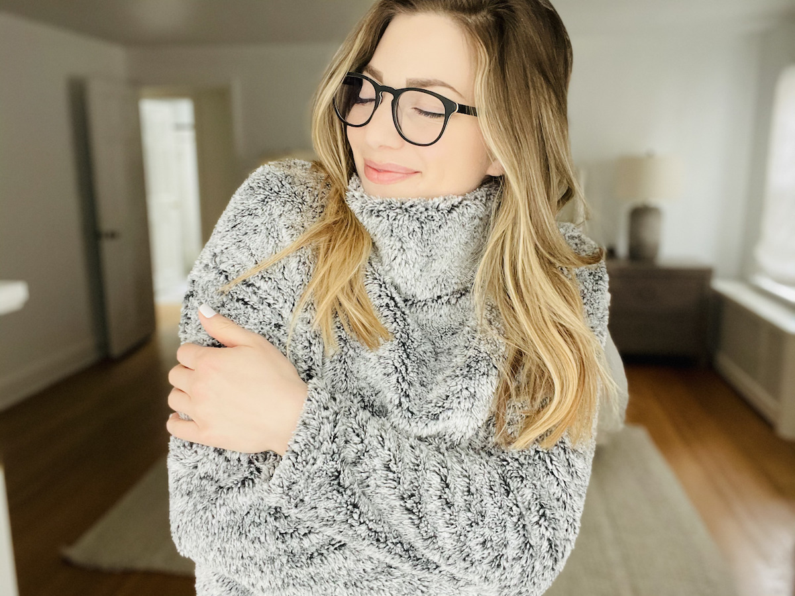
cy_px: 298
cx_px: 398
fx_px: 689
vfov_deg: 46.8
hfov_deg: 60.0
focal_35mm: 30
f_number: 2.2
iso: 250
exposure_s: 1/60
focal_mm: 2.71
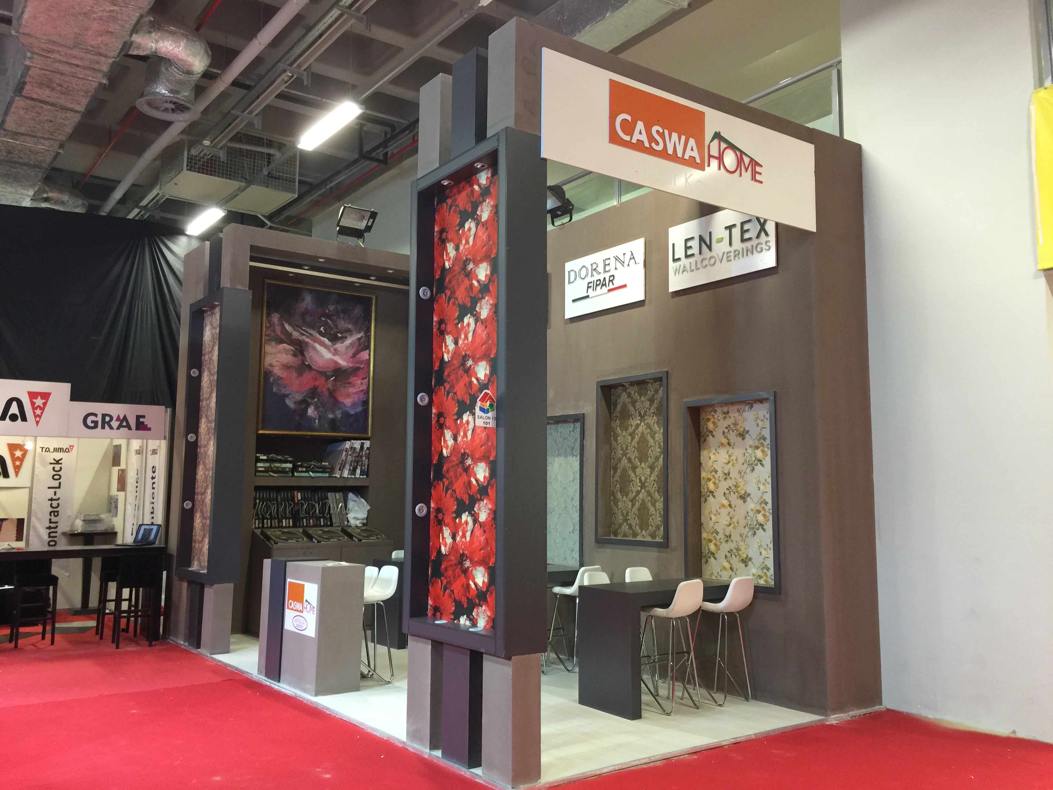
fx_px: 882
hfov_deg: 61.7
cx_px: 526
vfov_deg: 48.2
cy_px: 395
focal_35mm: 29
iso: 64
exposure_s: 1/15
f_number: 2.2
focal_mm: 4.15
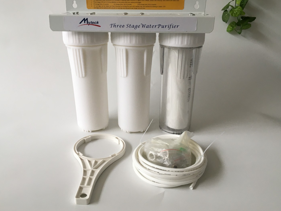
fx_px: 268
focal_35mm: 33
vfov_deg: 43.0
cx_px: 139
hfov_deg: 55.3
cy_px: 102
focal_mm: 4.15
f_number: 2.2
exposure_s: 1/33
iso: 32
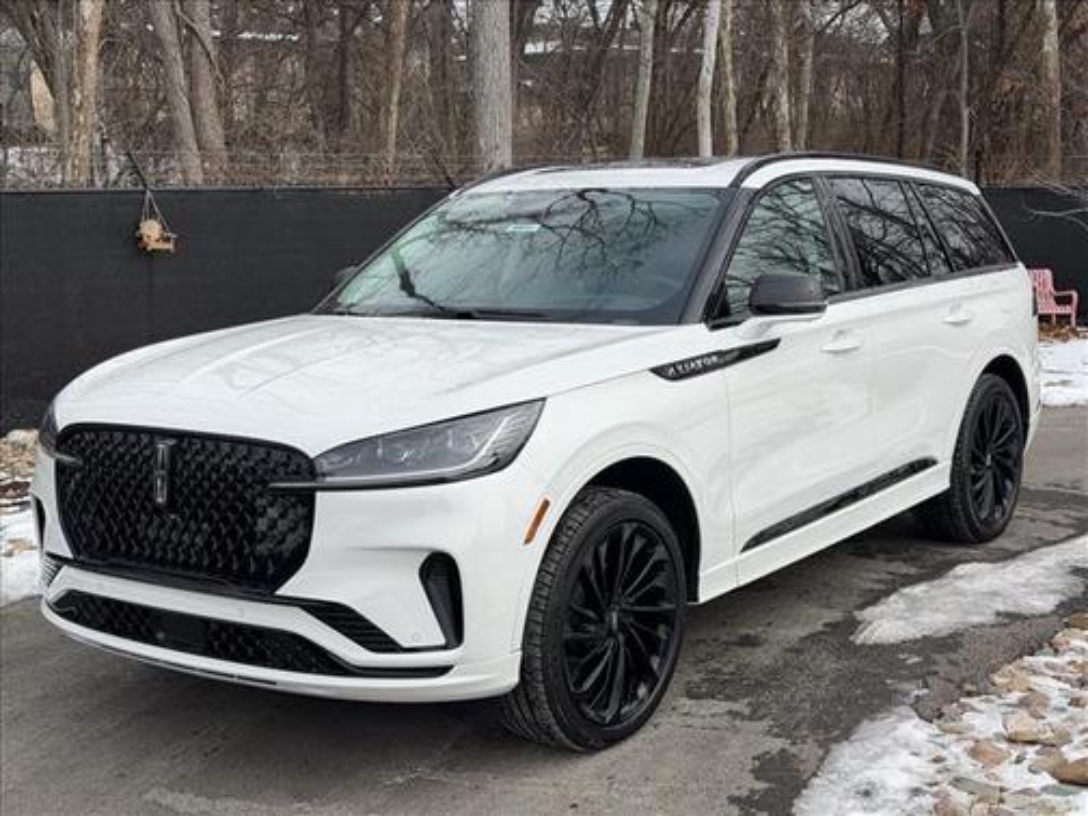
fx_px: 1509
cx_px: 544
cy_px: 408
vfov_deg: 30.3
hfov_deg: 39.7
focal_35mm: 48
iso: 64
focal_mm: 6.76
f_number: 1.78
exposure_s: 1/4329
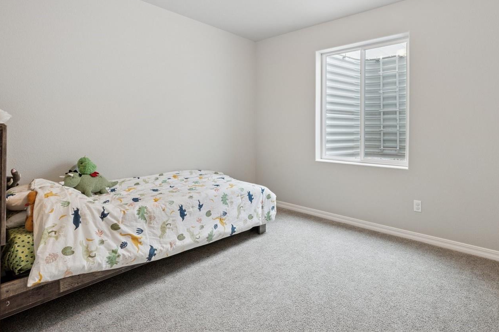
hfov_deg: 86.0
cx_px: 295
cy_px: 122
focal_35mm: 19
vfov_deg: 63.5
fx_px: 263
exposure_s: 1/10
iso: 800
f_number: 11
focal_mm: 15
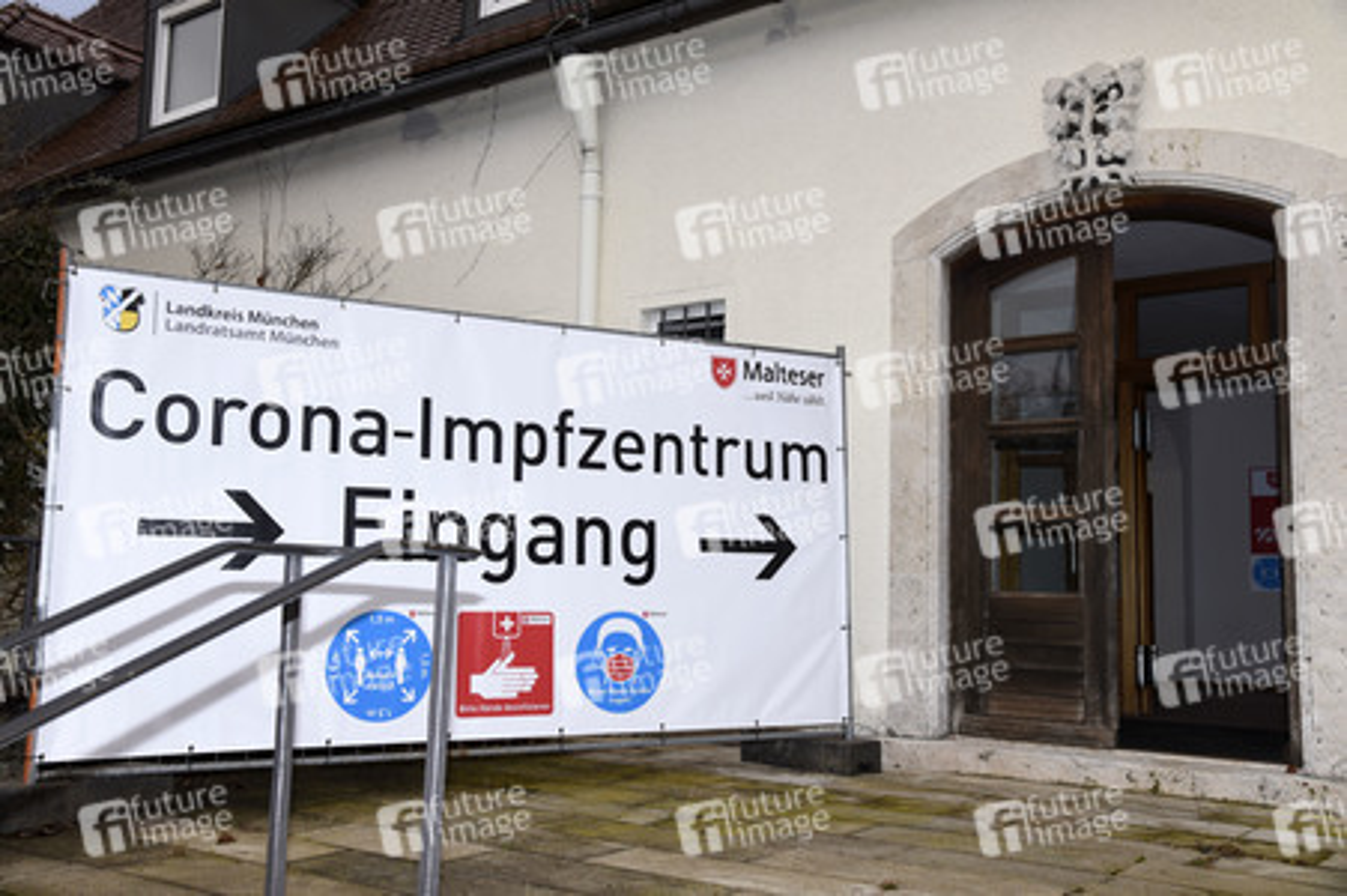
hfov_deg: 54.5
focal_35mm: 35
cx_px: 674
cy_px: 448
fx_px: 1309
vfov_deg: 37.8
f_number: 6.3
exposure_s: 1/125
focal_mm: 35
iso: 640
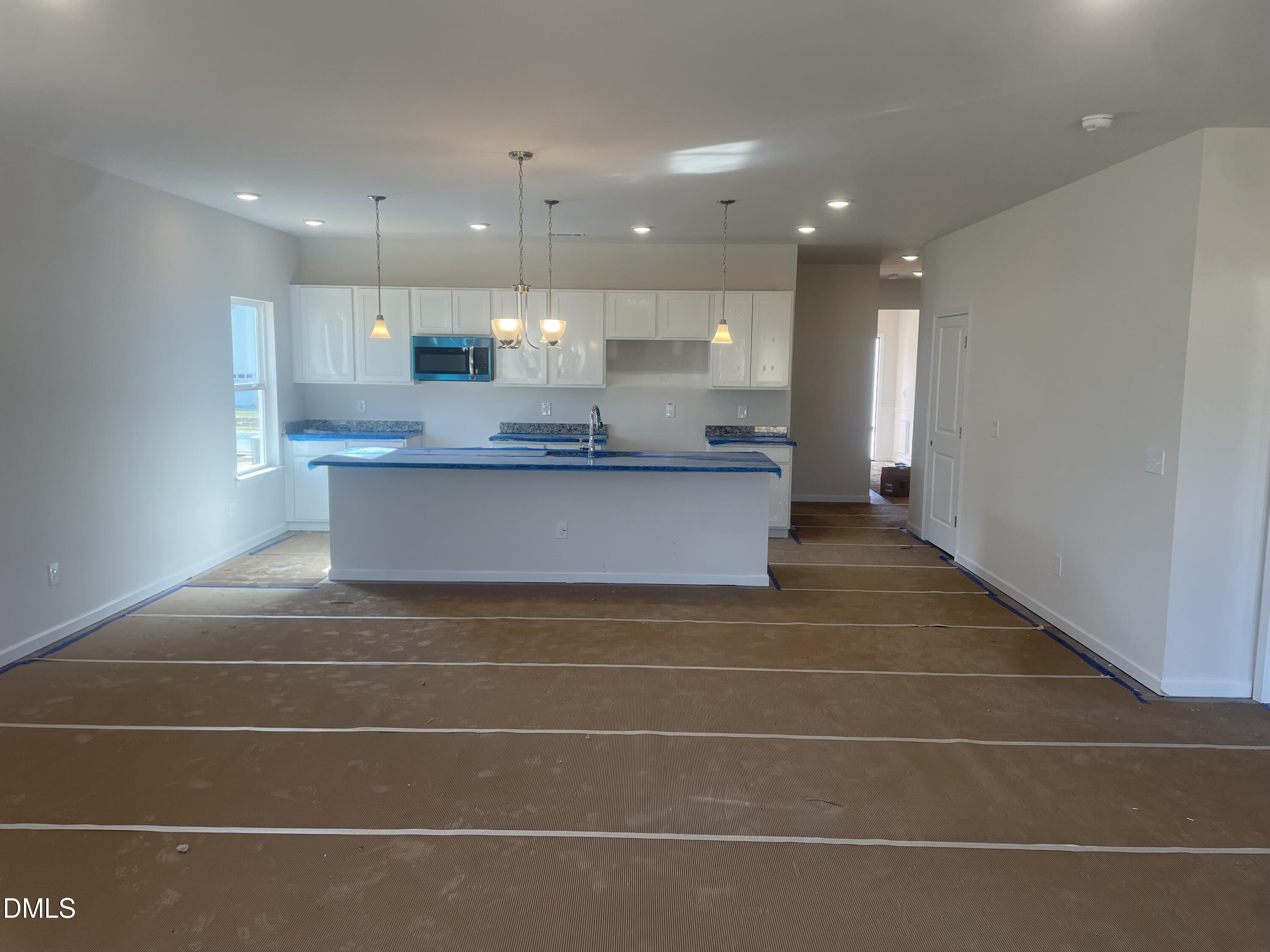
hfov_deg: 67.3
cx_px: 635
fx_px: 954
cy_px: 476
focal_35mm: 26
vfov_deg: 53.1
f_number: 1.6
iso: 32
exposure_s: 1/158
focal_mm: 4.2
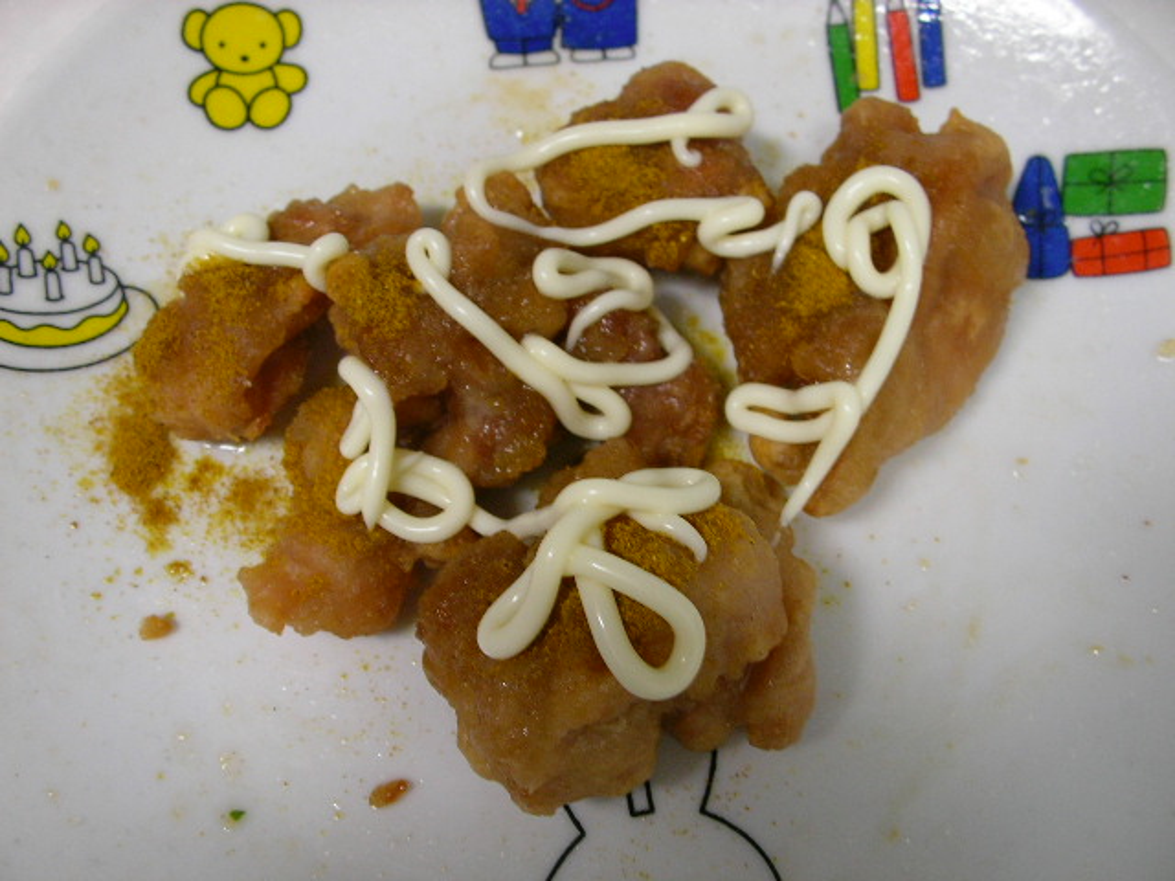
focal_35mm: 38
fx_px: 1290
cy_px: 440
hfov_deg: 49.0
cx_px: 588
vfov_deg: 37.7
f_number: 3.5
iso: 100
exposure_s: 1/11.1
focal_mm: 5.8
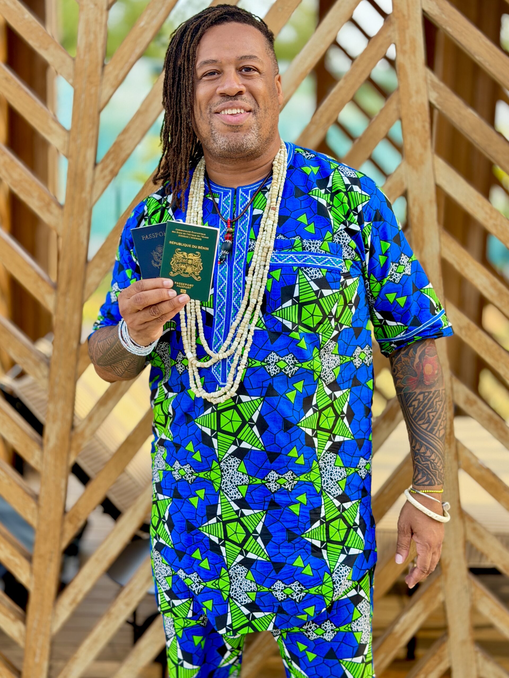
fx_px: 941
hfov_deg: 30.3
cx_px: 254
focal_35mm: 48
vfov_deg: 39.7
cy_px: 339
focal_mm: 6.76
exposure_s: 1/207
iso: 100
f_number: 1.78
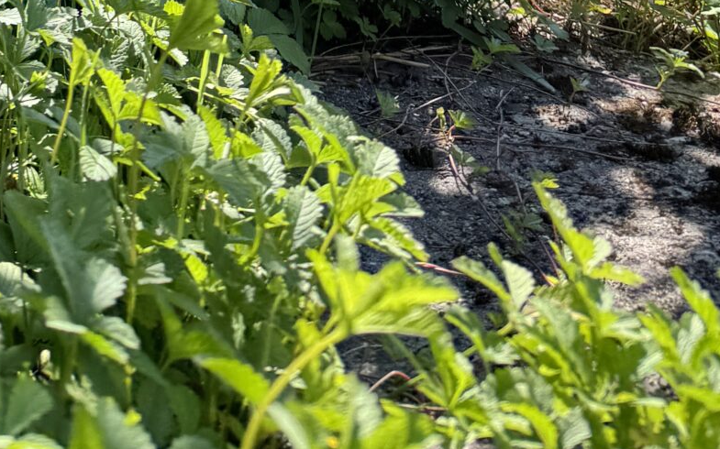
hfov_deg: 23.4
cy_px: -713
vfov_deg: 11.9
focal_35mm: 83
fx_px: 1628
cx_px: -71
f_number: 1.78
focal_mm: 6.76
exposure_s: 1/980
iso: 80
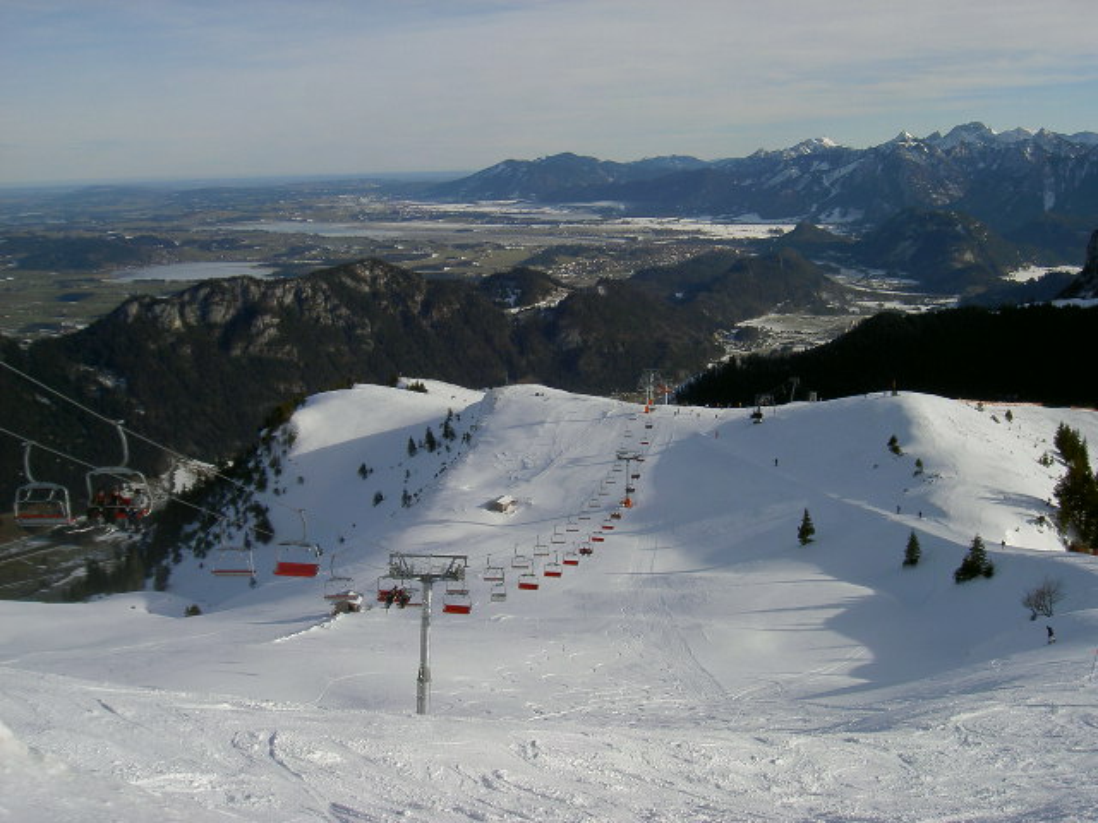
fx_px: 1237
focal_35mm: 39
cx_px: 549
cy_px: 412
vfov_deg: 36.8
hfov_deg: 47.9
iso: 100
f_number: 4.7
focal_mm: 8
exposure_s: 1/909
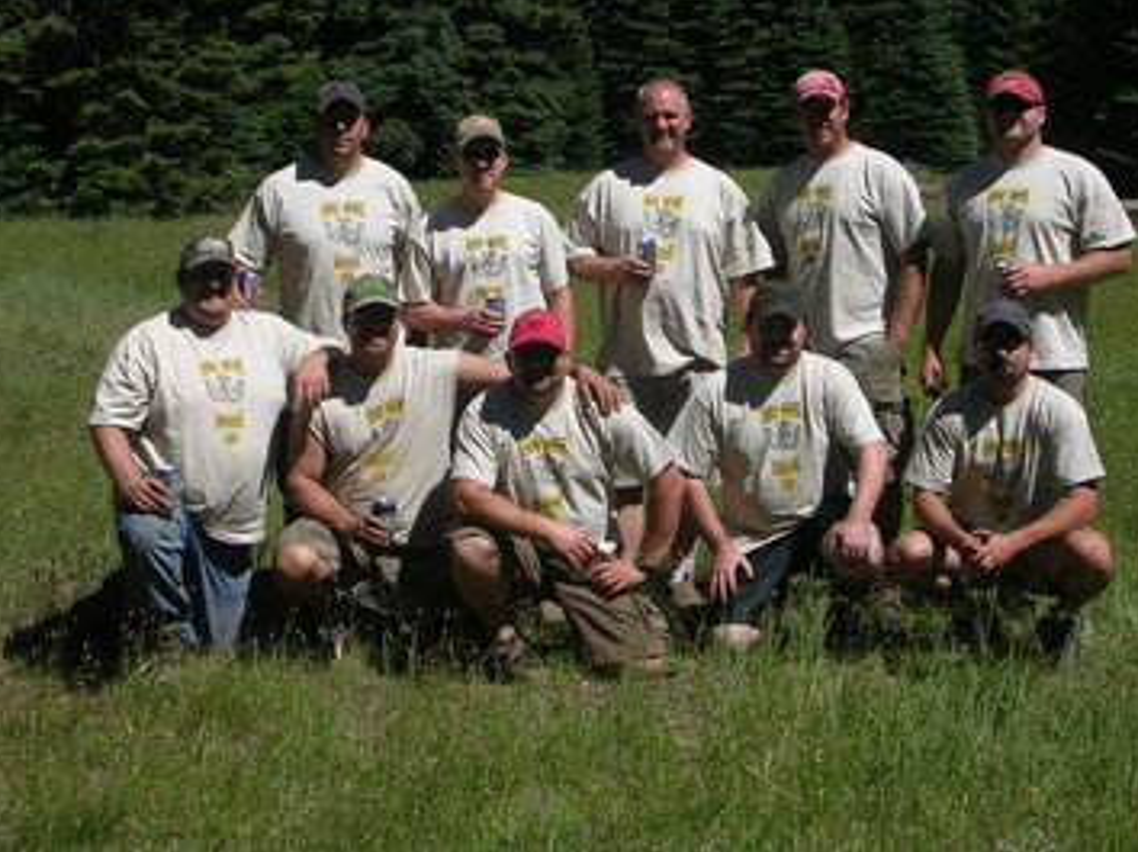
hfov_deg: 26.3
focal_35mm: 74
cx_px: 603
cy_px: 384
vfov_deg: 19.9
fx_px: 2431
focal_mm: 10.2
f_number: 3.6
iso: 50
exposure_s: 1/973
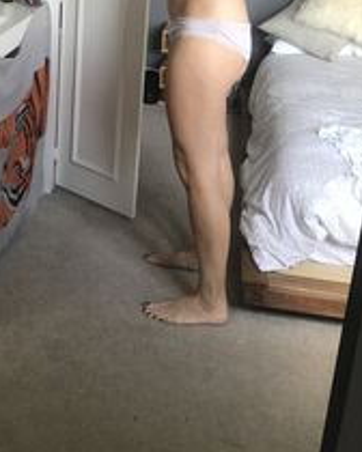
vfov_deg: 34.4
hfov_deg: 28.9
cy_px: 62
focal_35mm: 52
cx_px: 112
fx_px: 696
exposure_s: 1/33
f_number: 1.8
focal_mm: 3.99
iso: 40
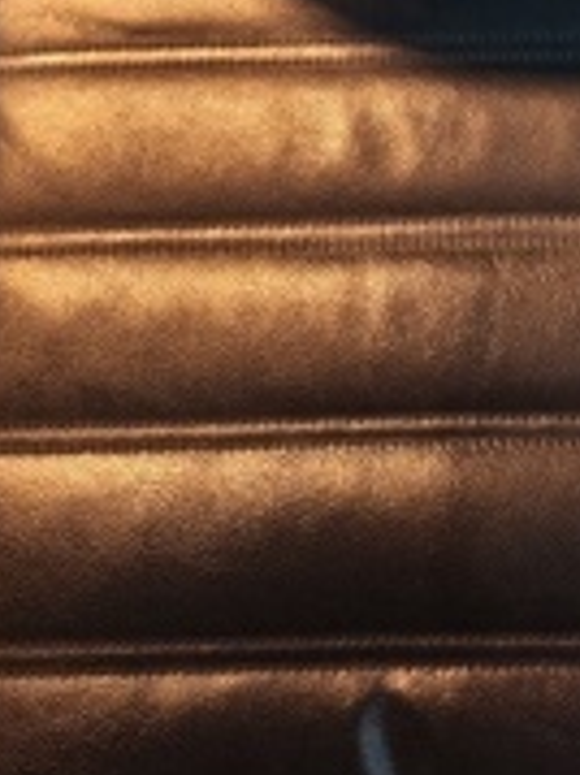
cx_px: 407
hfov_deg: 19.0
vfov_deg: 20.9
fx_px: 1722
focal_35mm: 77
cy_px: -437
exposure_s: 1/16.7
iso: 4000
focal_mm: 6.57
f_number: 1.6
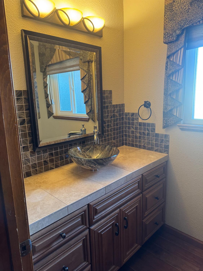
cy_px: 136
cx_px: 102
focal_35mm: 24
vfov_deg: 71.6
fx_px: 188
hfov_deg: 56.8
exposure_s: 1/60
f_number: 1.78
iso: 320
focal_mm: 6.76
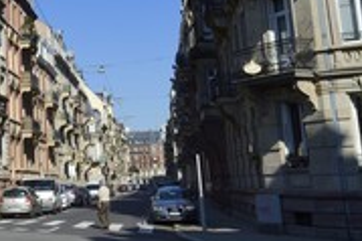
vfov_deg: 19.6
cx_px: -34
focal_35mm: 68
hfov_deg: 27.2
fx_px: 683
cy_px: 18
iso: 200
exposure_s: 1/250
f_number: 13
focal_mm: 29
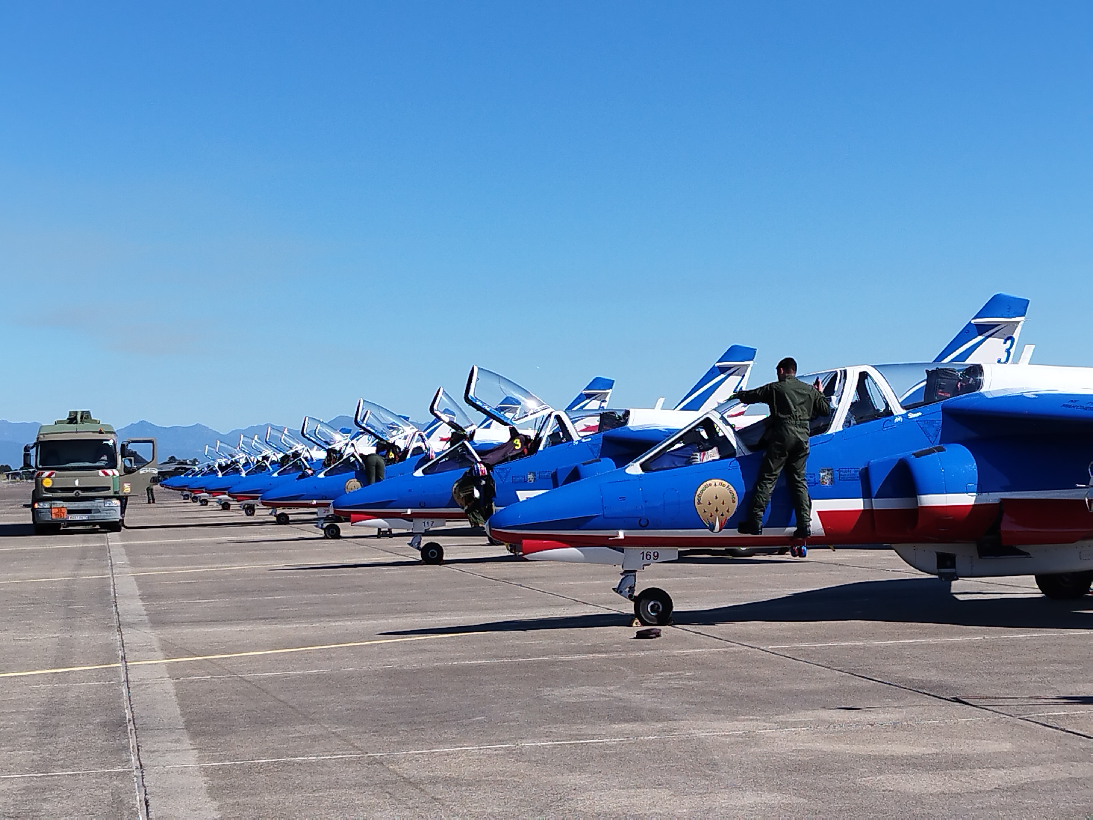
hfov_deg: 69.4
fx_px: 789
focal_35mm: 25
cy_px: 410
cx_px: 546
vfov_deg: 54.9
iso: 50
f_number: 1.89
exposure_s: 1/1139
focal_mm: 5.95
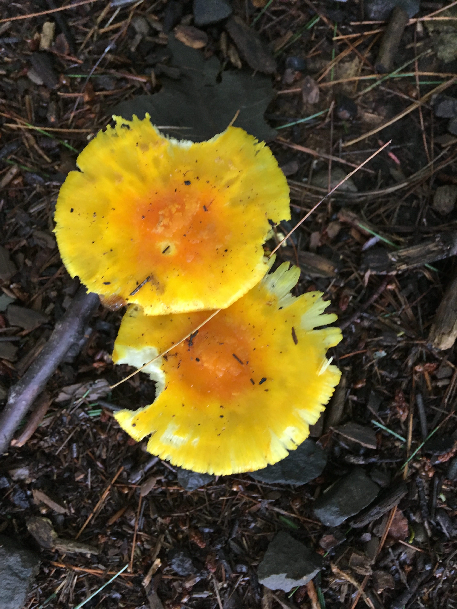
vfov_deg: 61.7
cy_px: 304
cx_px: 228
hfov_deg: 48.2
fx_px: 510
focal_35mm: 29
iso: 100
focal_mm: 4.15
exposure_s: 1/30
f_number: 2.2
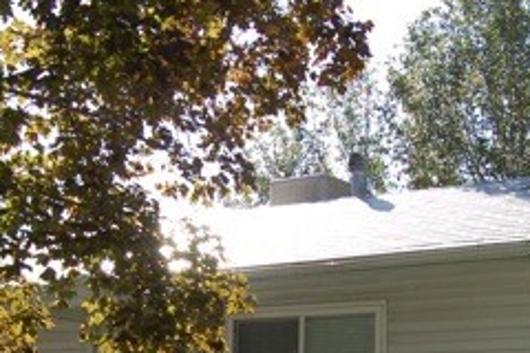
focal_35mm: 88
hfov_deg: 23.1
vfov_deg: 15.3
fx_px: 1295
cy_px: 324
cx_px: 274
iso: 360
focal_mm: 22
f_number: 5.6
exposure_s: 1/500
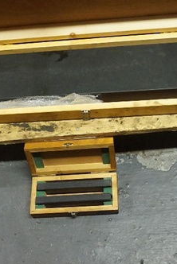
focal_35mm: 52
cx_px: 92
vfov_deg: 38.1
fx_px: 383
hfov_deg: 26.0
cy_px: 115
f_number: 3.5
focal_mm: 16
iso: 3200
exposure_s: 1/125
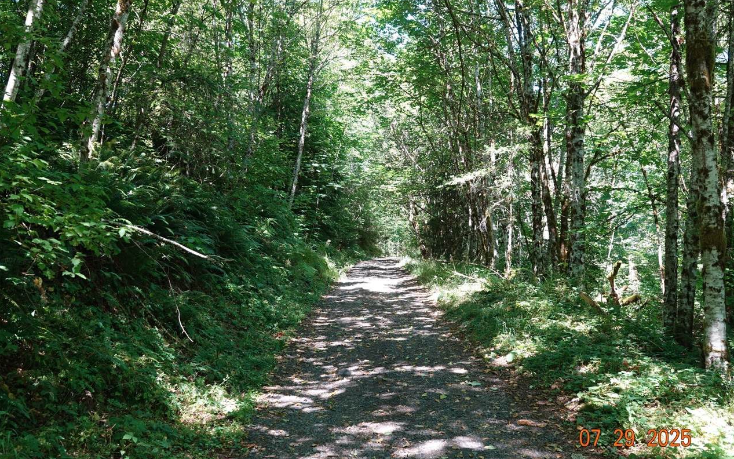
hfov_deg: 55.3
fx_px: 700
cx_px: 369
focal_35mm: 35
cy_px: 241
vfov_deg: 36.3
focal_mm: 12.33
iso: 100
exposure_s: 1/50
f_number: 2.8
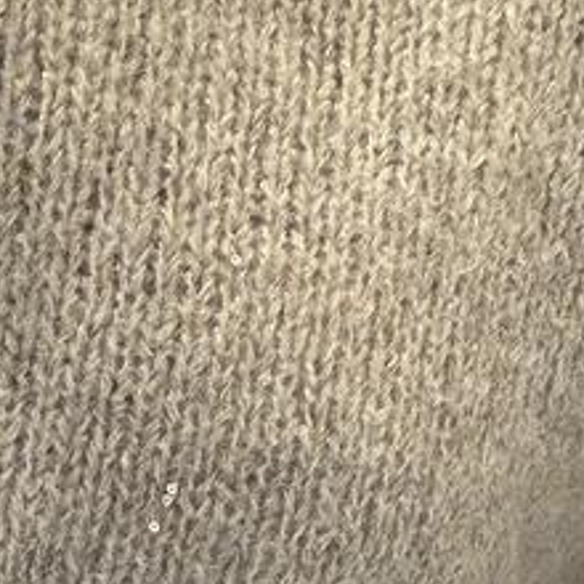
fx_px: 2119
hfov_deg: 15.7
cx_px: 215
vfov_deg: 14.2
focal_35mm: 111
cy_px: 998
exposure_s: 1/50
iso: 100
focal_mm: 2.69
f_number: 1.9
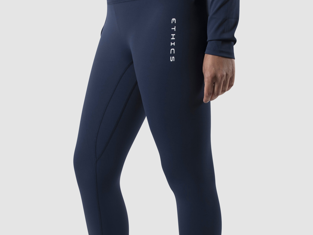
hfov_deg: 16.2
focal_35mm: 122
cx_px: 157
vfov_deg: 12.1
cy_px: 157
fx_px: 1103
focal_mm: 56
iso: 100
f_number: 9
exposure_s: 1/250
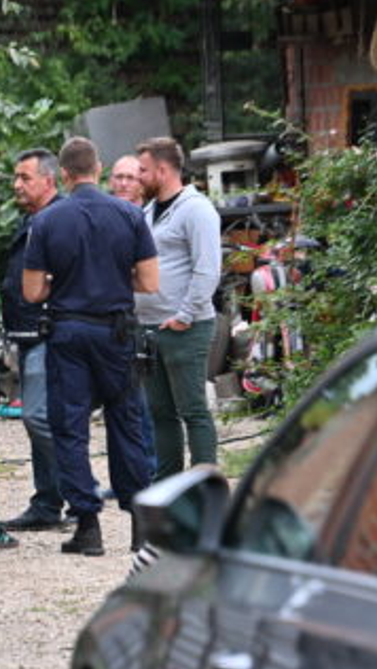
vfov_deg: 4.9
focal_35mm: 441
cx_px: -44
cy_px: 334
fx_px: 7825
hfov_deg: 2.8
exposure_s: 1/125
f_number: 5.6
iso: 320
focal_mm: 185
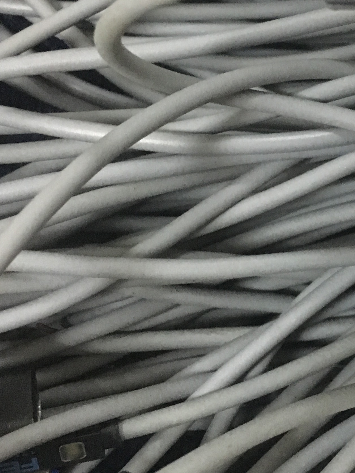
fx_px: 957
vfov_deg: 27.7
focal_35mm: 70
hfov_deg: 19.9
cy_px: 190
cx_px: 405
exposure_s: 1/17
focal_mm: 4.15
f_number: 2.2
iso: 500
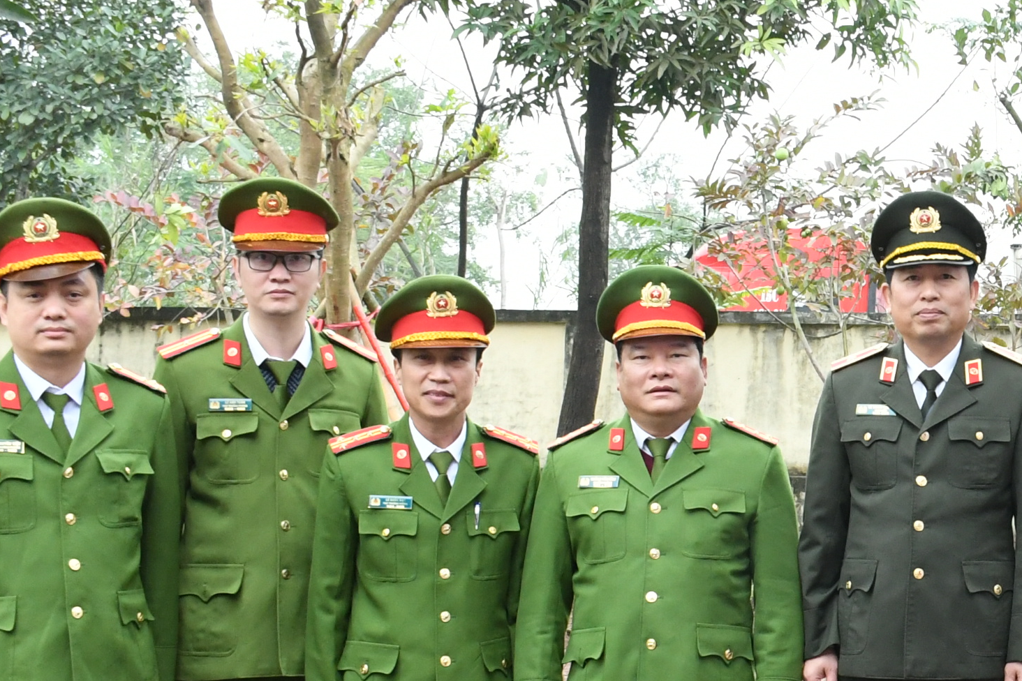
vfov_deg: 17.7
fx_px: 2186
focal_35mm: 77
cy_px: 449
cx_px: 1270
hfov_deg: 23.7
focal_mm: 18
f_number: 8
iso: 1250
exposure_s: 1/200
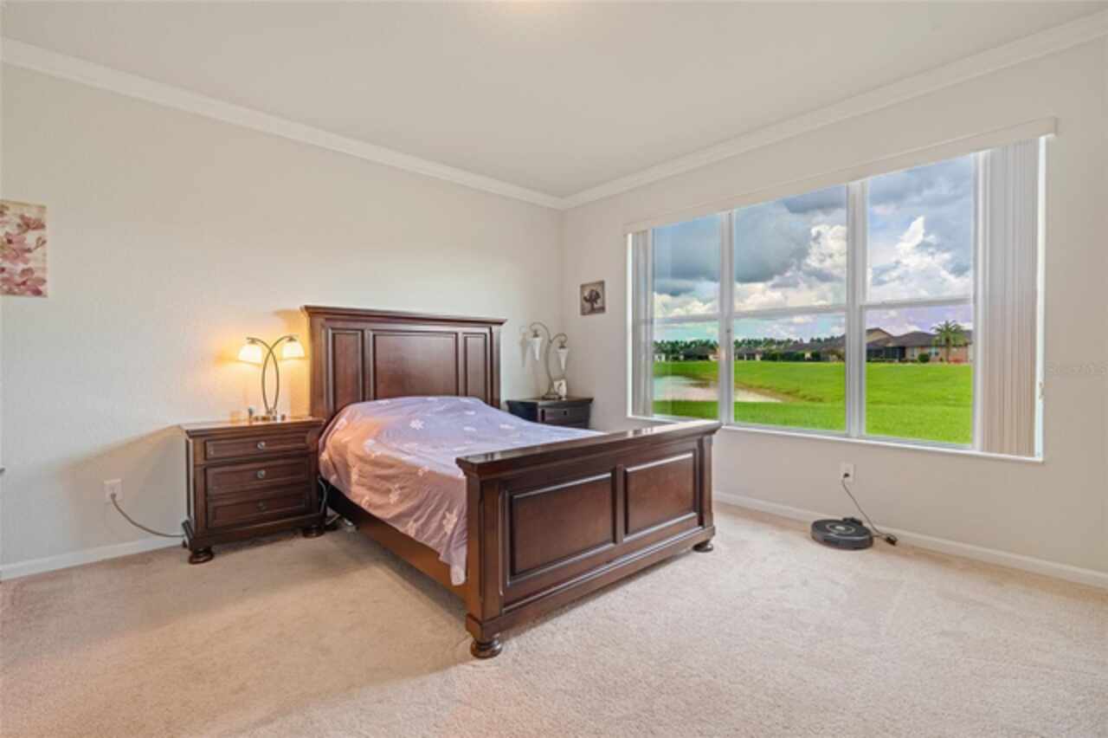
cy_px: 369
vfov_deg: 73.7
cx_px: 554
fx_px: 492
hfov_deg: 96.8
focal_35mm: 16
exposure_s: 1/500
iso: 400
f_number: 8
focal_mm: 16
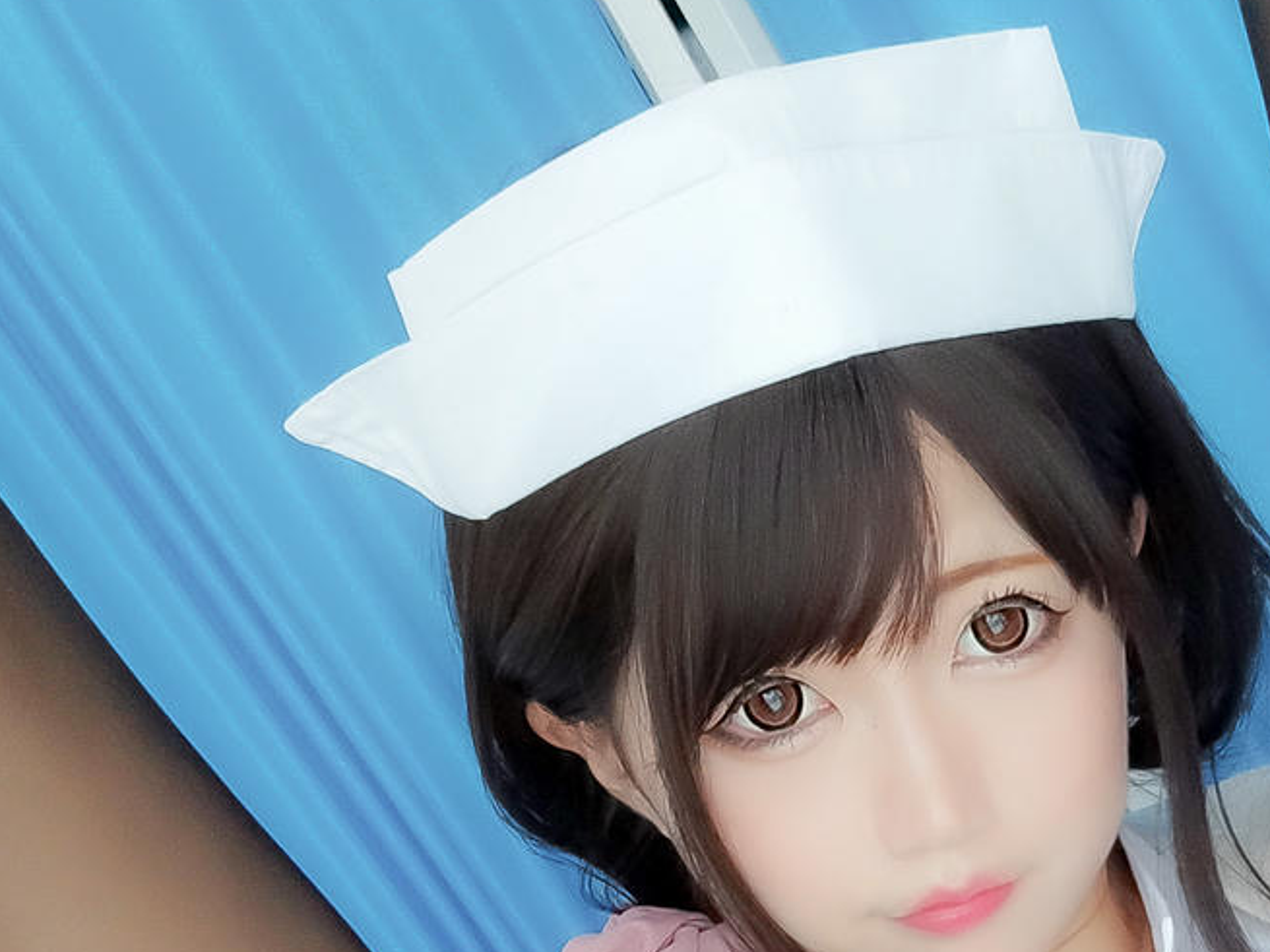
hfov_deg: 25.0
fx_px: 2824
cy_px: 1251
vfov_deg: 17.8
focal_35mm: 77
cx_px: 1002
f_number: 1.8
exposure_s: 1/25
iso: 100
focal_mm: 4.36
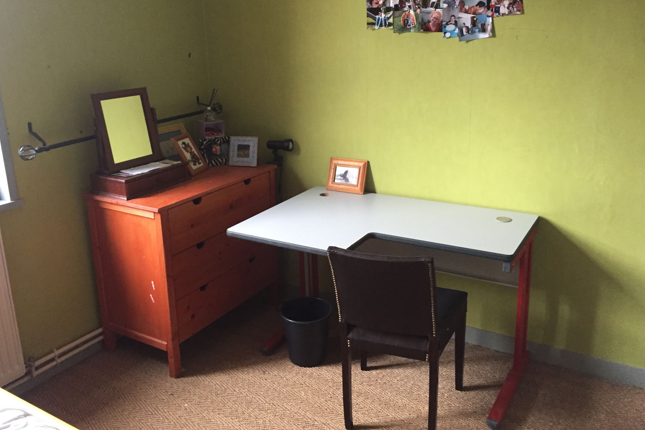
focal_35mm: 31
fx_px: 555
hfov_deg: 60.3
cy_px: 184
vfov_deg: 42.2
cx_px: 324
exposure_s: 1/33
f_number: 2.2
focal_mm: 4.15
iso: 250
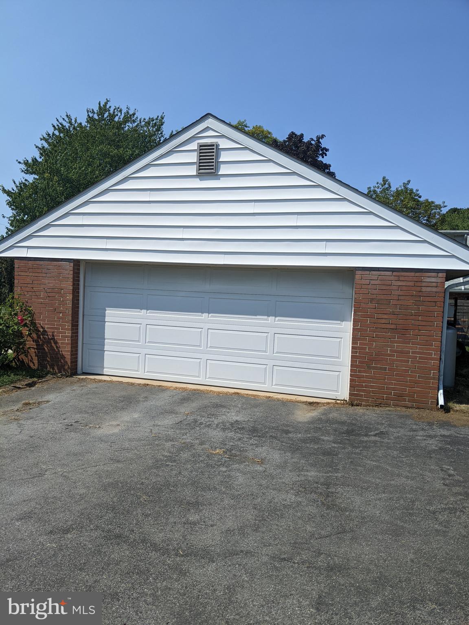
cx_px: 234
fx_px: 488
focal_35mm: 27
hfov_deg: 51.4
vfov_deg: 65.3
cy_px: 312
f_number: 1.8
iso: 71
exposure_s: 1/4695
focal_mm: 4.44
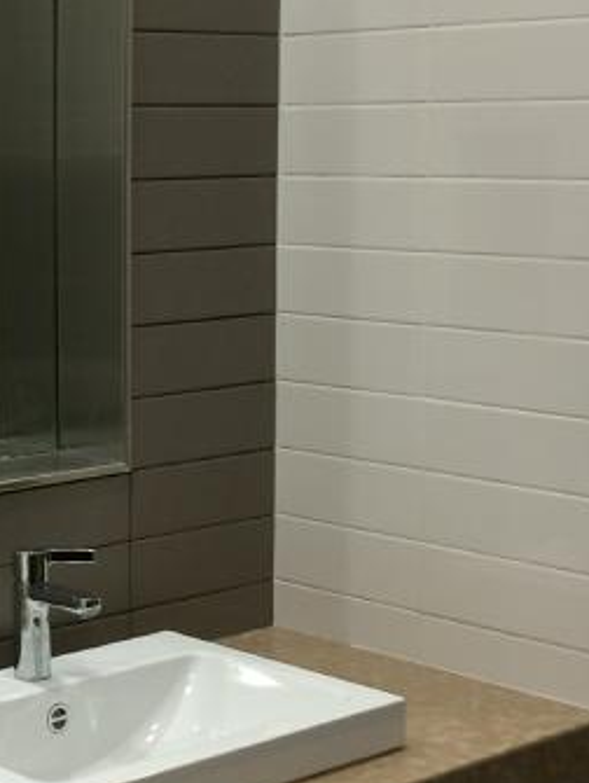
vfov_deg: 23.5
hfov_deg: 17.2
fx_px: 1879
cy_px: 365
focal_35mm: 83
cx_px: -61
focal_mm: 4.15
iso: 40
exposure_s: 1/30
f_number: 2.2
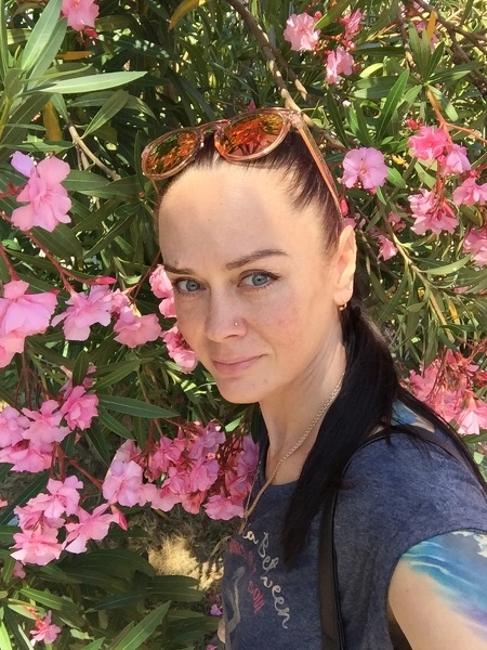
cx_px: 244
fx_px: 582
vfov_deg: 58.4
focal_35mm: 31
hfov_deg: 45.4
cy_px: 325
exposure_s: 1/380
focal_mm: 2.65
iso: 32
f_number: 2.2
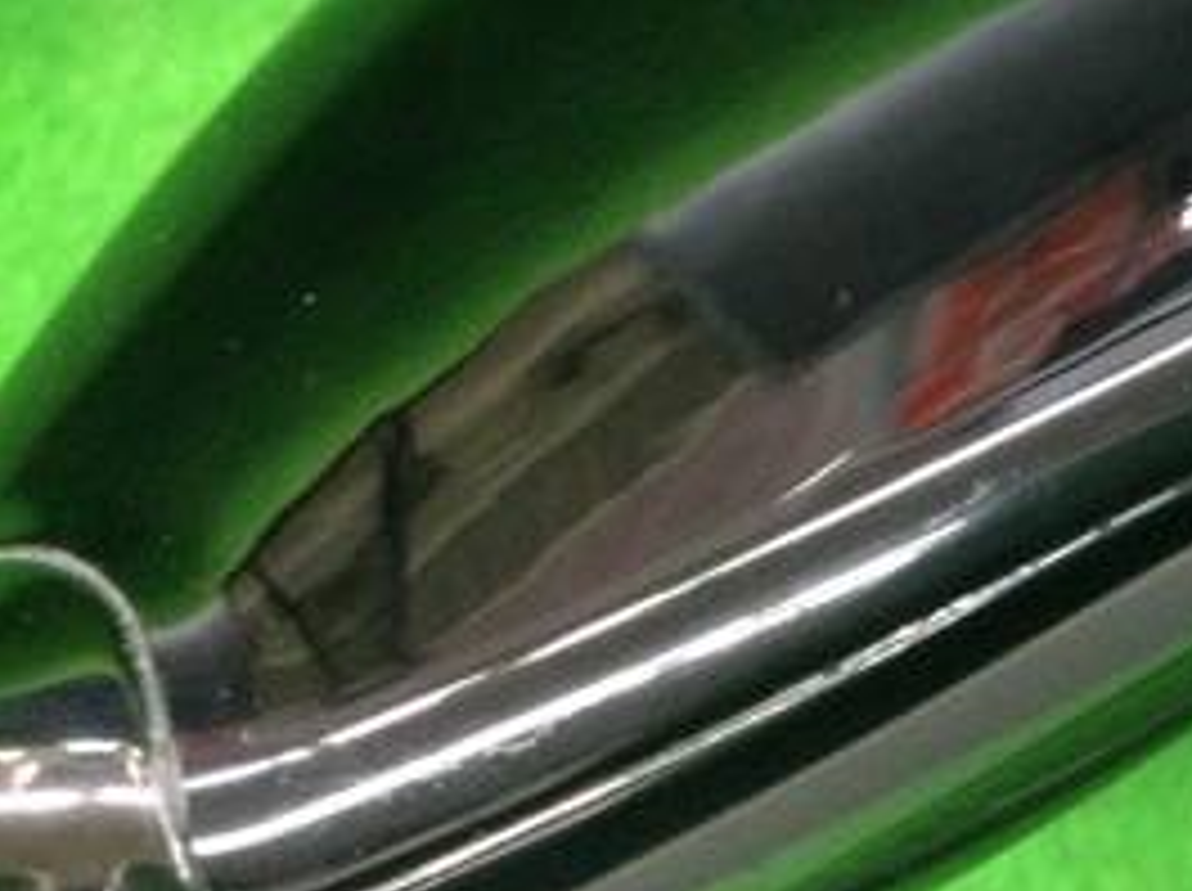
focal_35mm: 75
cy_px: 140
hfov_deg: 23.7
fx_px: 2579
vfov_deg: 19.3
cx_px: 1435
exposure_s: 1/17
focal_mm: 3.3
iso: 200
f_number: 2.4
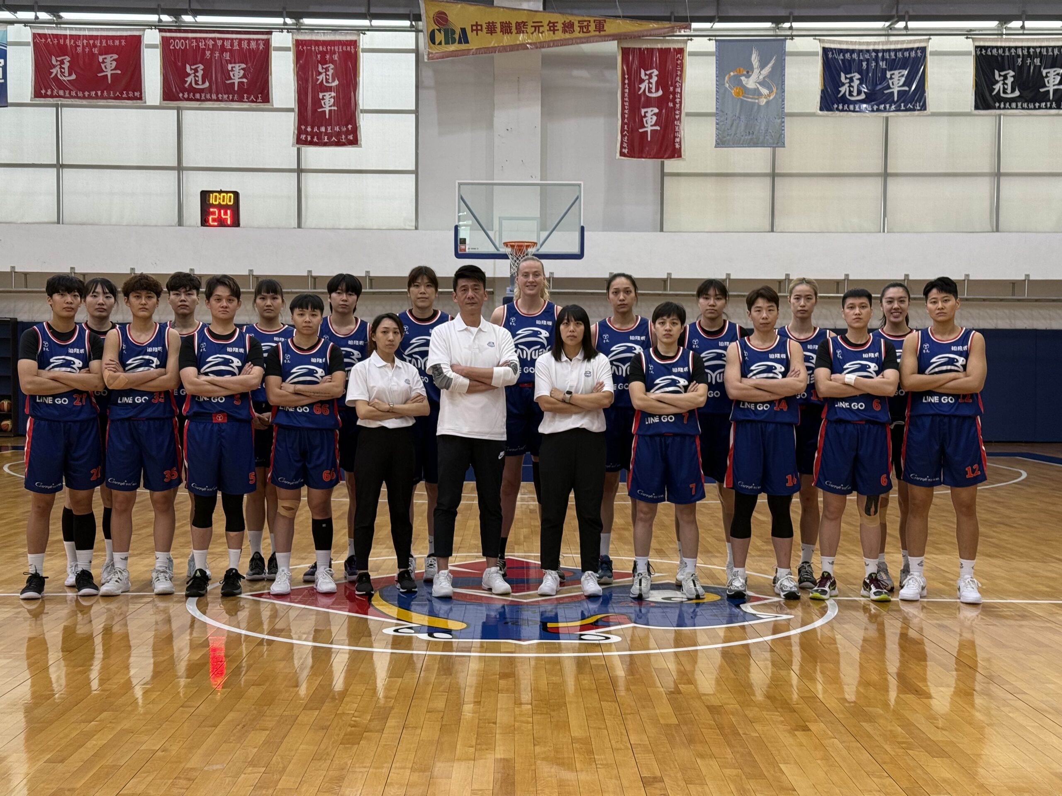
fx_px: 1473
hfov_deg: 39.7
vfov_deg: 30.3
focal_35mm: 48
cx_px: 531
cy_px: 398
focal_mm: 6.76
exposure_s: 1/60
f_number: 1.78
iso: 125
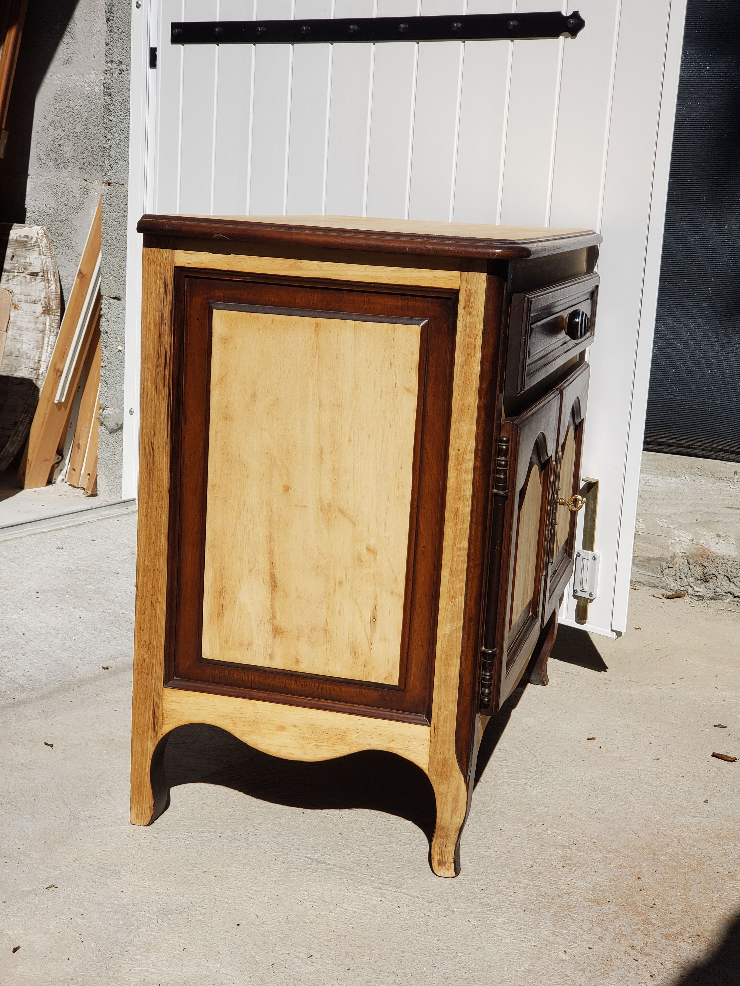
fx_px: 1482
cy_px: 493
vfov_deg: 36.8
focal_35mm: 52
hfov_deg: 28.0
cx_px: 370
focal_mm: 6
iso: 32
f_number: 2.4
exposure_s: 1/1279
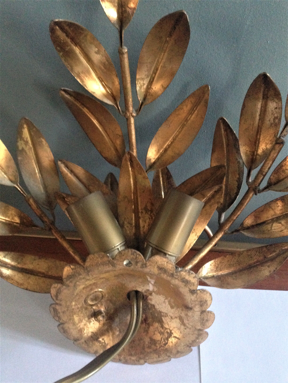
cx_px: 144
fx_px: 366
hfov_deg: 42.9
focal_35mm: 33
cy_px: 192
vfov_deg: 55.4
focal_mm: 4.12
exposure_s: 1/15
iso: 640
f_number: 2.4
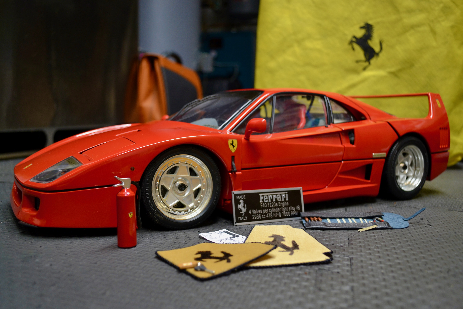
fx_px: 386
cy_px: 154
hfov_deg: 61.9
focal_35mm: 30
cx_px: 232
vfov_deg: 43.6
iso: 400
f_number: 3.8
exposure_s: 1/20
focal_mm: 20
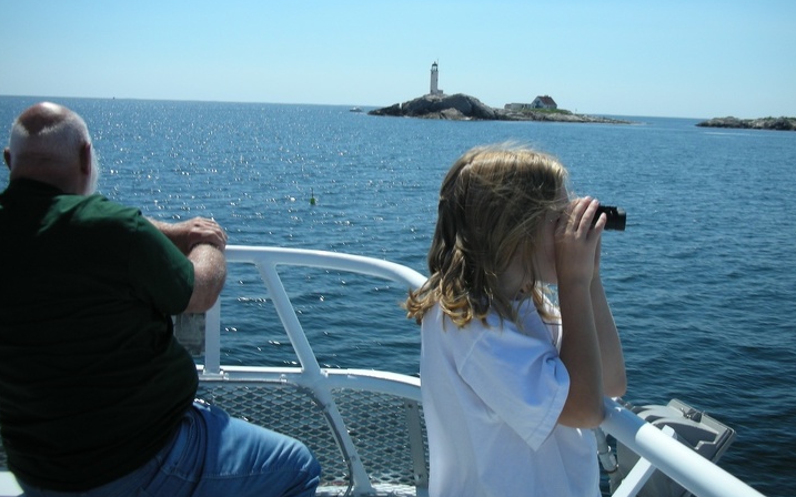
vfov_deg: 31.0
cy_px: 173
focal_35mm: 41
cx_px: 416
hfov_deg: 48.2
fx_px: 889
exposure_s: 1/141
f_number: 7.9
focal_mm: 5.8
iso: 50
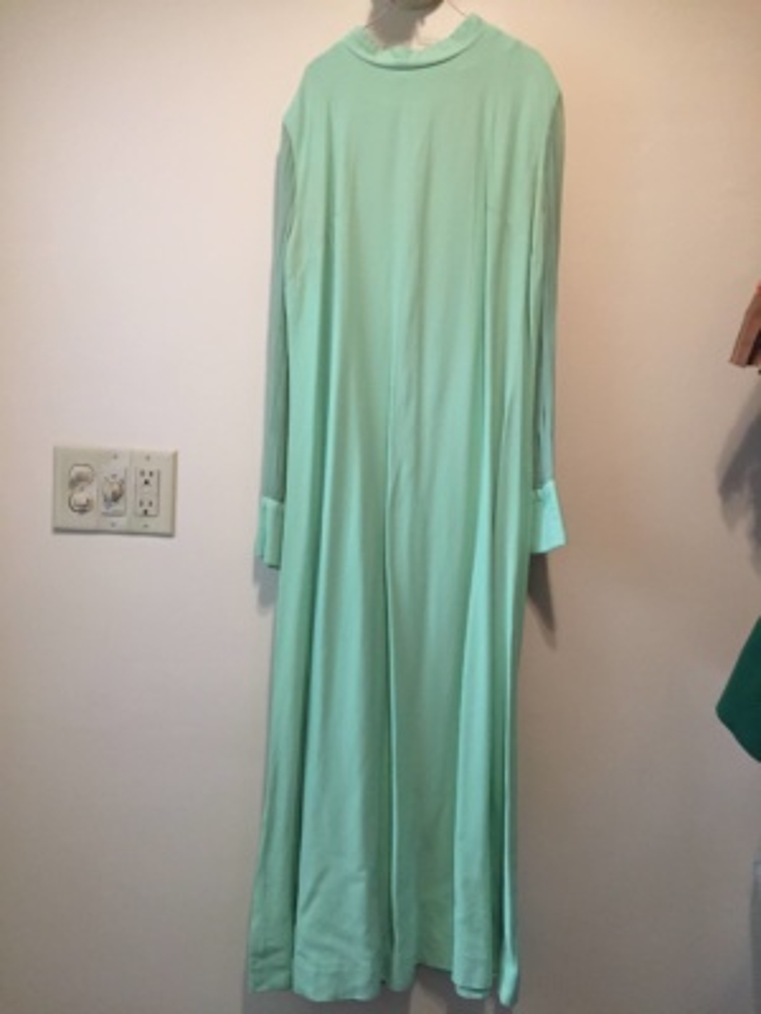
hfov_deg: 48.2
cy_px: 507
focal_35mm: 29
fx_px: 850
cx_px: 380
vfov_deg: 61.7
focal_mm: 4.15
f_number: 2.2
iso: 160
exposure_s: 1/30
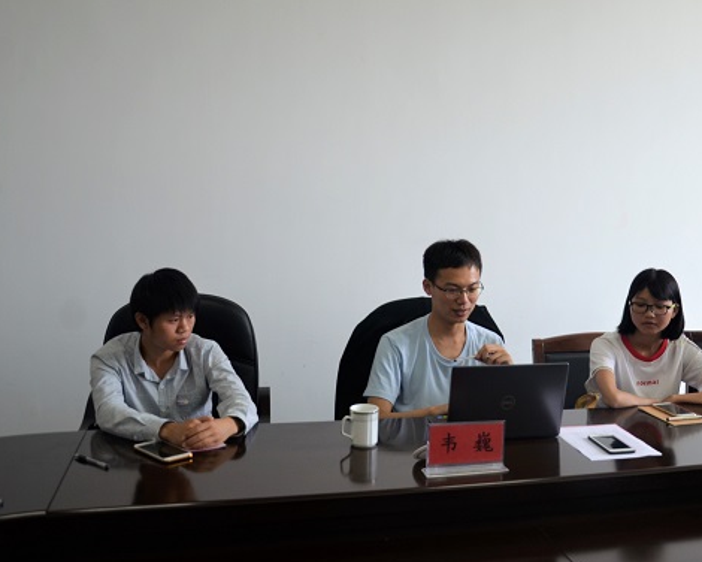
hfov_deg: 42.5
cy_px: 238
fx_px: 887
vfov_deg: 35.1
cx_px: 476
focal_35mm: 43
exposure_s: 1/125
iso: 250
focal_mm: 21
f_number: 3.8
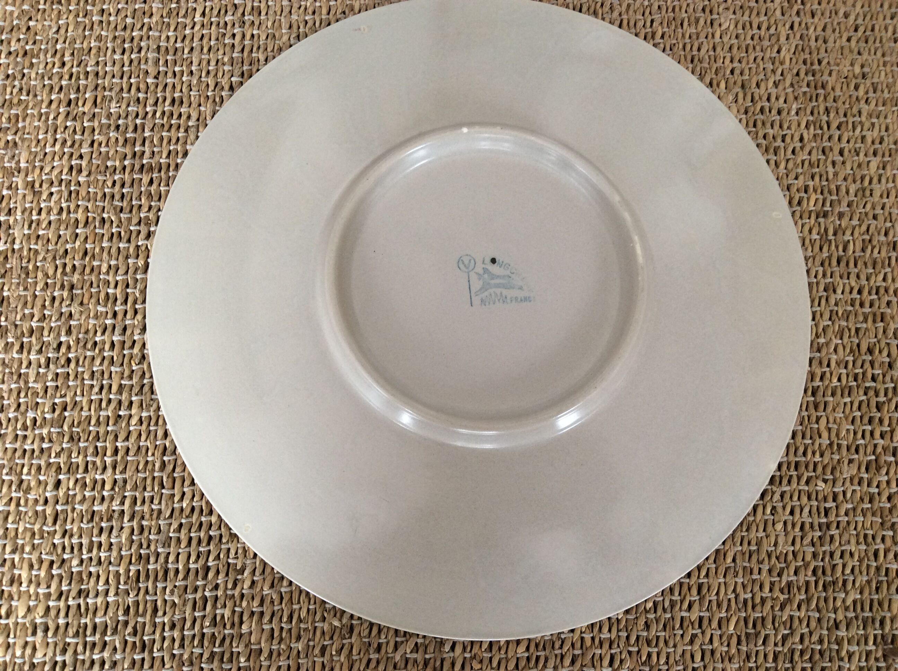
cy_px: 336
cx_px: 449
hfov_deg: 56.9
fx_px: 829
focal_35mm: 32
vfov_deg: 44.1
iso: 64
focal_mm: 3.3
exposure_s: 1/25
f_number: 2.4
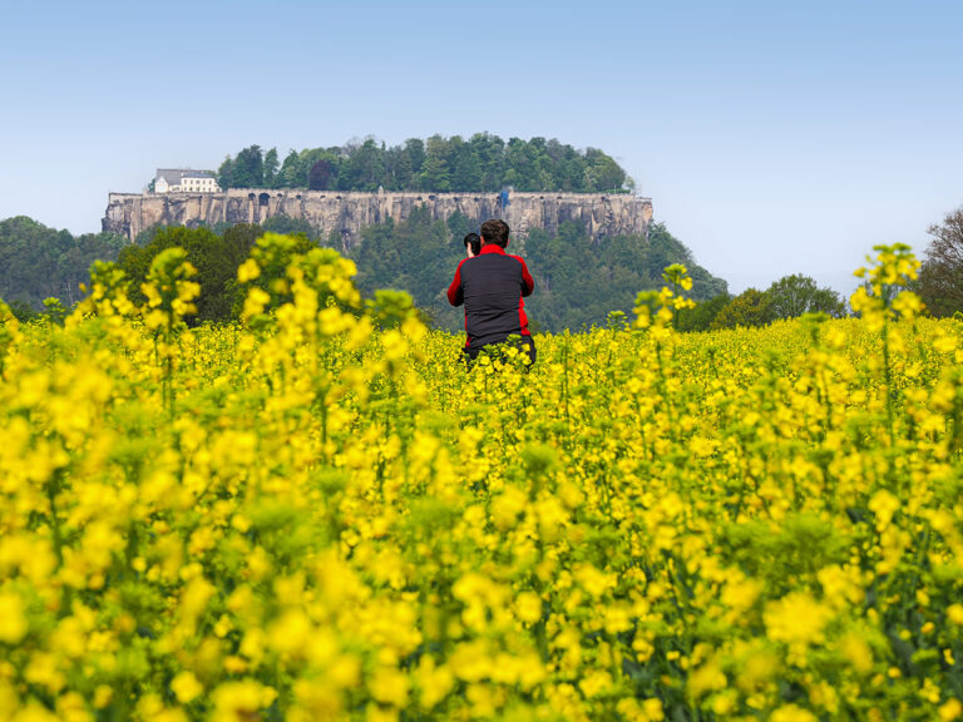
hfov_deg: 9.9
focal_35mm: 200
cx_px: 482
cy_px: 361
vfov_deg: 7.4
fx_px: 5564
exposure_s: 1/320
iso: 200
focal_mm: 100
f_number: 13
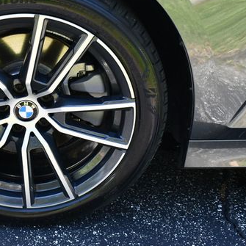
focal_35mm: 65
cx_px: 22
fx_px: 523
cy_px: 100
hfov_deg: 25.6
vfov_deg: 26.4
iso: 400
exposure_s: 1/250
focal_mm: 20
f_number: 4.5
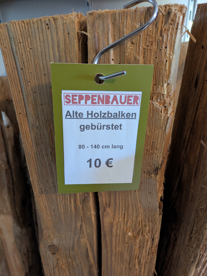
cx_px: 104
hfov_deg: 54.9
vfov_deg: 69.4
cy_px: 138
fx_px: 199
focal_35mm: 25
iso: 377
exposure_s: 1/25
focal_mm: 5.43
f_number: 1.89
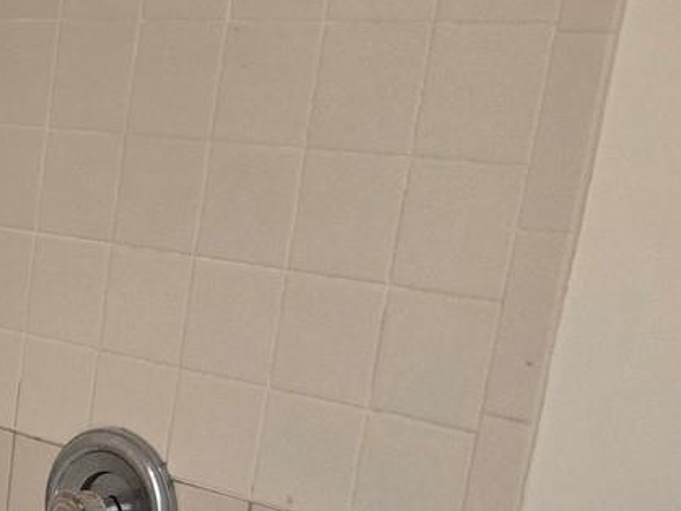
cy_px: 578
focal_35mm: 88
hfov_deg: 18.8
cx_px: -424
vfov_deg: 16.3
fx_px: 1732
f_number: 1.8
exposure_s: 1/120
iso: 500
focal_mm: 5.4
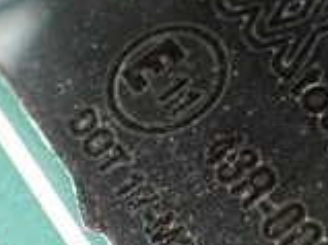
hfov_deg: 17.0
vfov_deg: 13.1
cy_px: 163
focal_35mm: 113
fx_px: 1070
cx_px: 330
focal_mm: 5.4
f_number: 2.3
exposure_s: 1/125
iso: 400
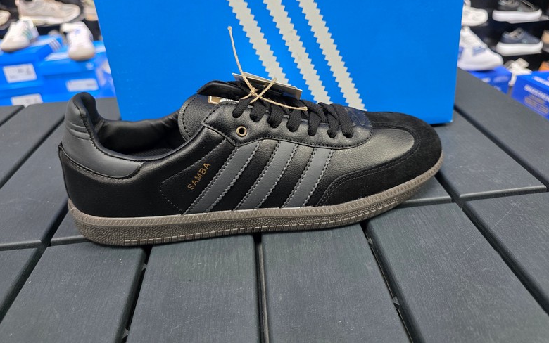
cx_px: 280
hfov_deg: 72.5
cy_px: 133
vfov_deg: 48.9
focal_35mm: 25
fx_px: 374
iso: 250
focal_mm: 6.3
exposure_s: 1/100
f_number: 1.7
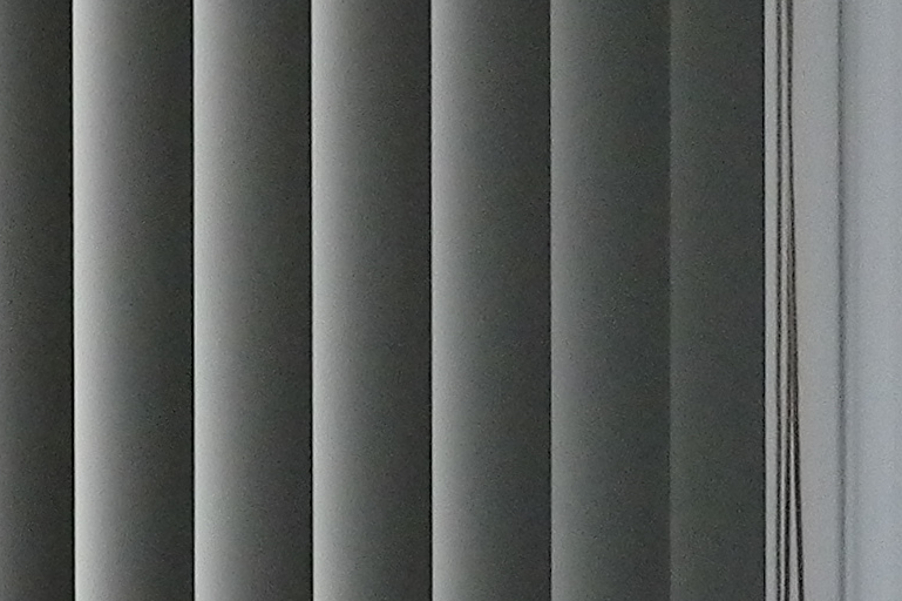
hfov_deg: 10.4
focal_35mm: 184
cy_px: -101
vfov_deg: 7.4
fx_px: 4608
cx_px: -857
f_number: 3.8
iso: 200
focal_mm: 6.1
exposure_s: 1/60
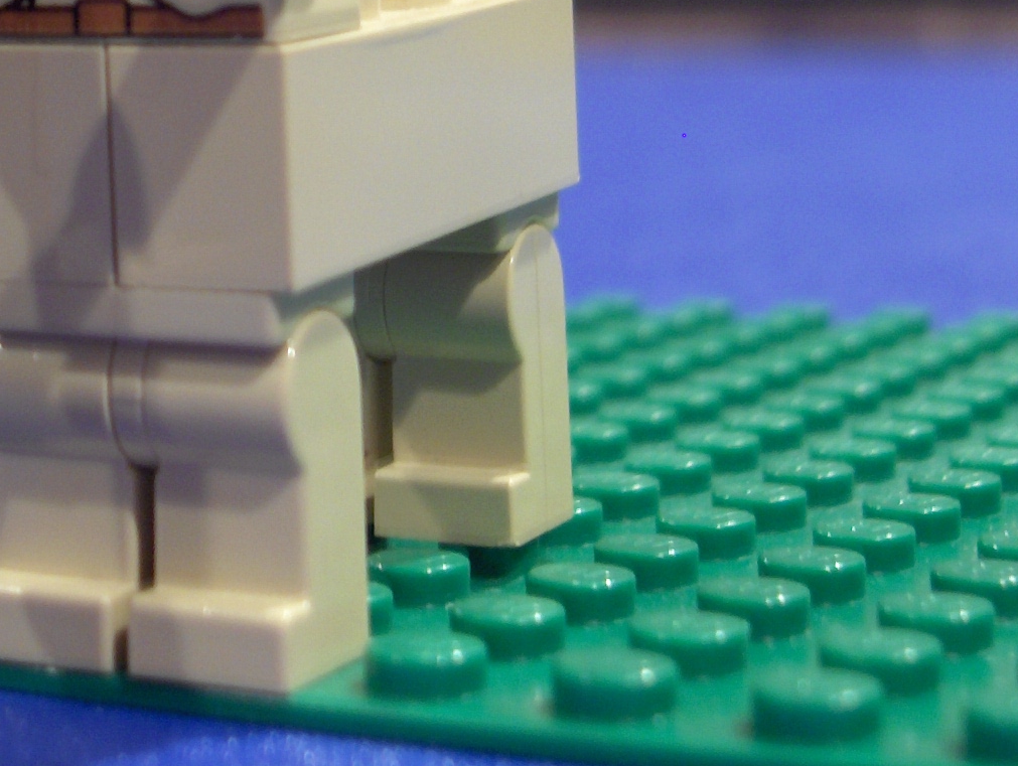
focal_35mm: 100
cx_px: 161
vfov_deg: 14.6
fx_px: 2945
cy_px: 1
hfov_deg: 19.4
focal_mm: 8
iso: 100
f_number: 2.8
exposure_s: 1/1.87
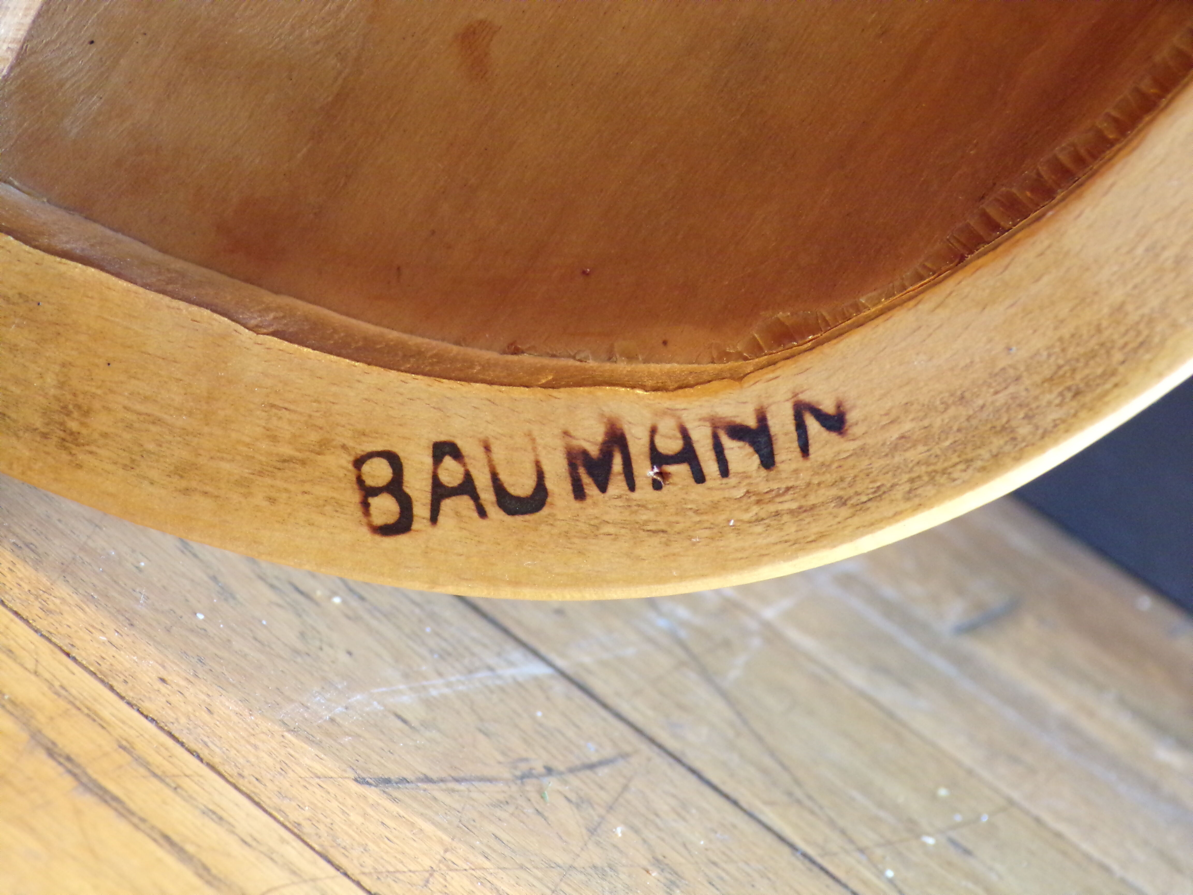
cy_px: 448
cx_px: 596
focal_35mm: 65
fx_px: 2240
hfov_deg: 29.8
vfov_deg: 22.6
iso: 400
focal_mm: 11.6
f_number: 3.8
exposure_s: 1/9
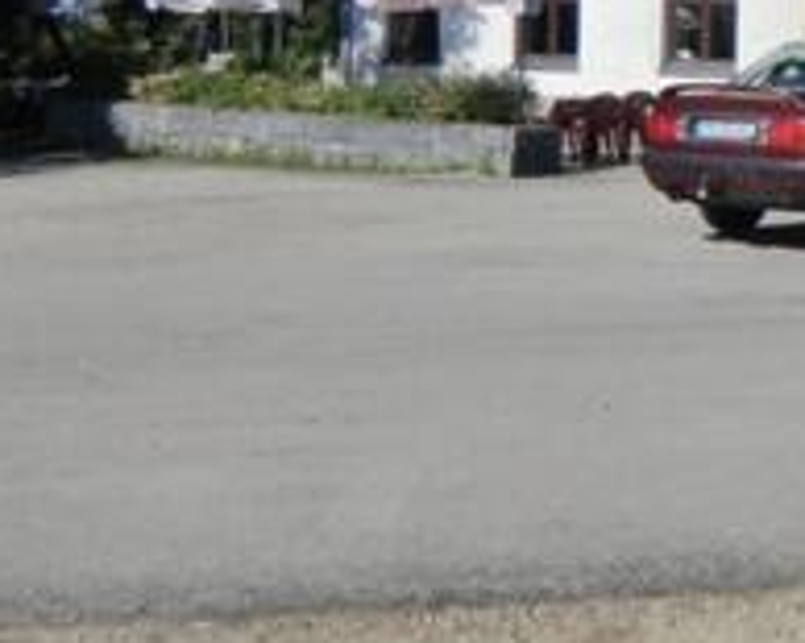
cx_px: 932
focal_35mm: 71
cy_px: 41
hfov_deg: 24.6
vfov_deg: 21.0
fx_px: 1691
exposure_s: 1/250
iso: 64
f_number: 7.5
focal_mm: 4.3
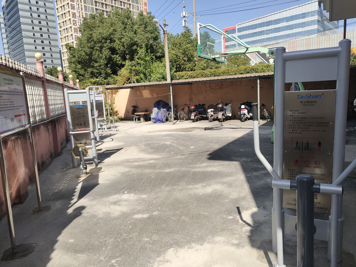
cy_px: 134
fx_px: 309
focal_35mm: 30
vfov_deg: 46.8
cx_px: 178
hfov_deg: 60.0
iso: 50
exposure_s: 1/2453
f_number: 1.79
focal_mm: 4.35
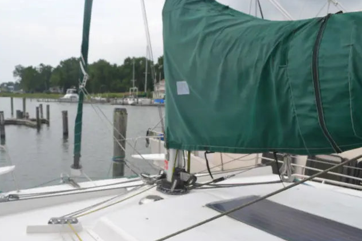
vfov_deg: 38.7
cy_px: 142
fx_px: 342
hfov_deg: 55.5
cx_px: 148
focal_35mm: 34
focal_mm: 18
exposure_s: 1/250
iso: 100
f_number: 8
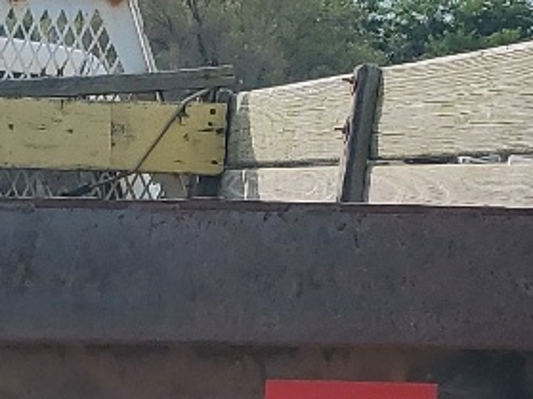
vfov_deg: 9.5
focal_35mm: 149
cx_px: -208
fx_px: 2293
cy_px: 687
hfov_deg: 12.7
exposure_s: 1/3333
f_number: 1.5
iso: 50
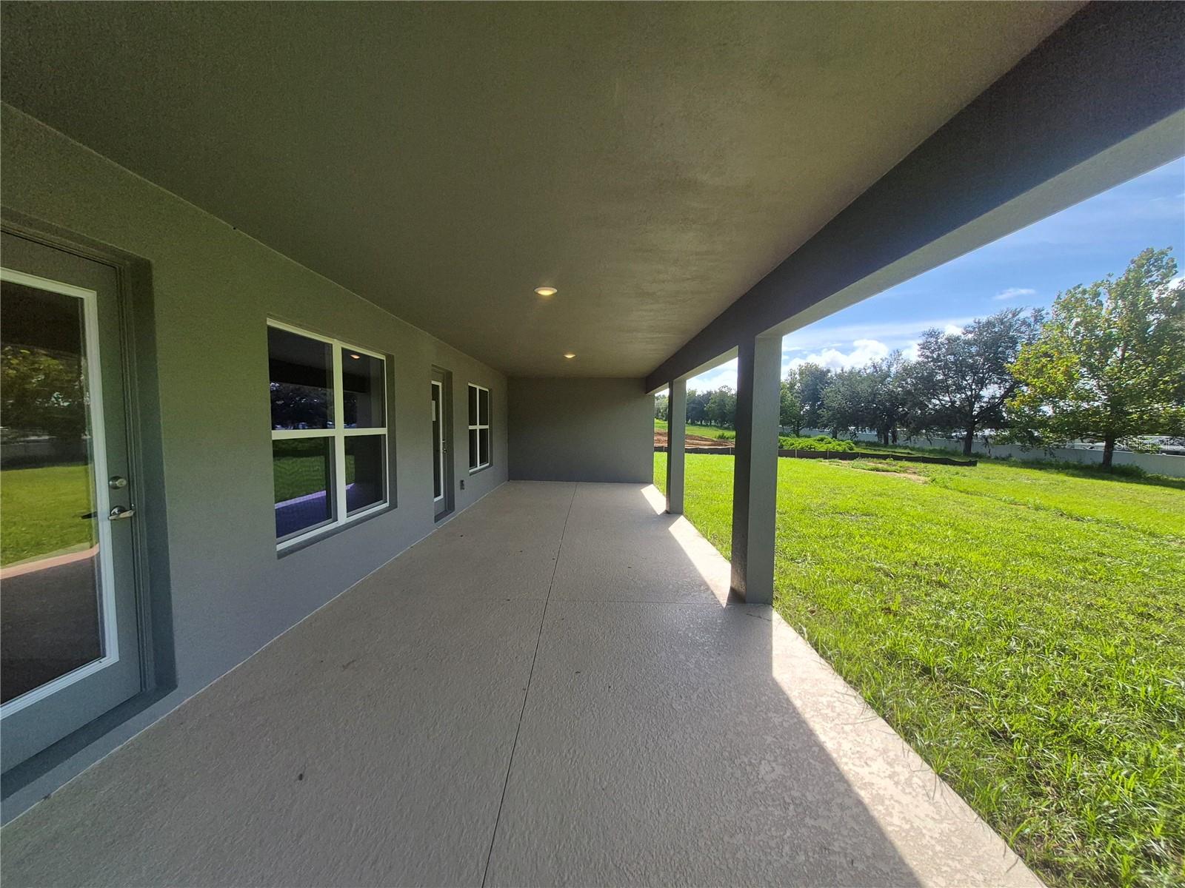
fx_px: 445
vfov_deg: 89.9
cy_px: 444
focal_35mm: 13
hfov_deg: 106.2
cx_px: 592
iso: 50
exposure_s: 1/1424
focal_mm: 1.74
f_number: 2.2
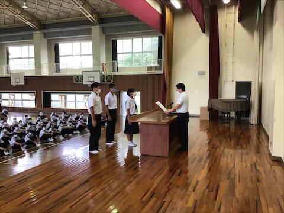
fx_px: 254
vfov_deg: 45.4
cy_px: 106
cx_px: 142
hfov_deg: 58.4
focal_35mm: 31
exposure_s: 1/30
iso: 64
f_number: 2.4
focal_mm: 3.3
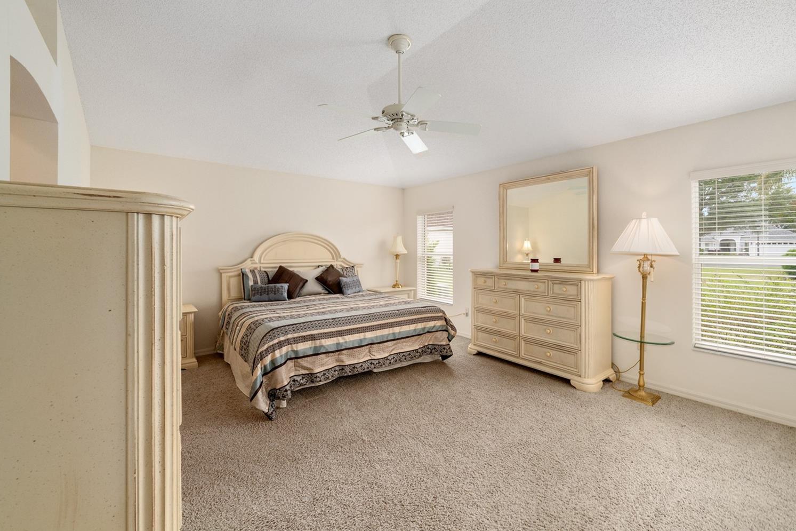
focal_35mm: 15
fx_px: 332
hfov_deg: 100.3
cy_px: 249
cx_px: 422
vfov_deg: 77.2
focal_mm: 14
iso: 500
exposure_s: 1/50
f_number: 8
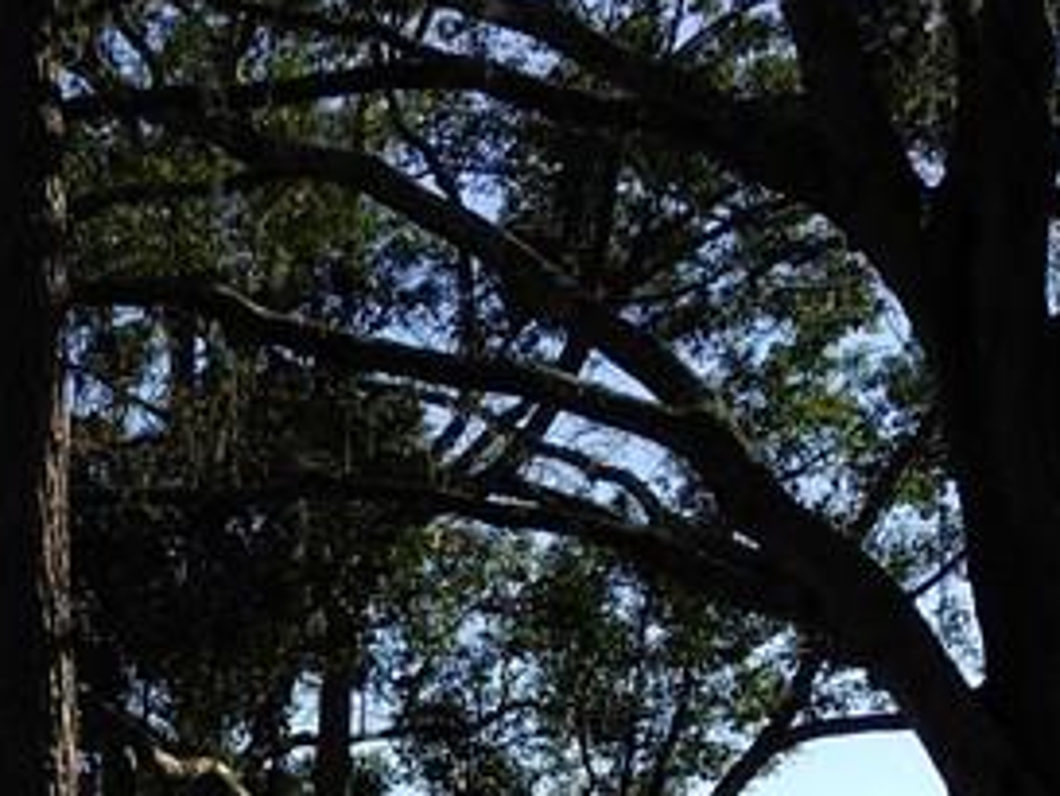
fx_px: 2298
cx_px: -447
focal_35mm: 75
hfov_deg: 22.3
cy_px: 1208
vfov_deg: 17.6
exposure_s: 1/950
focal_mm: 3.46
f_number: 2.2
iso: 100
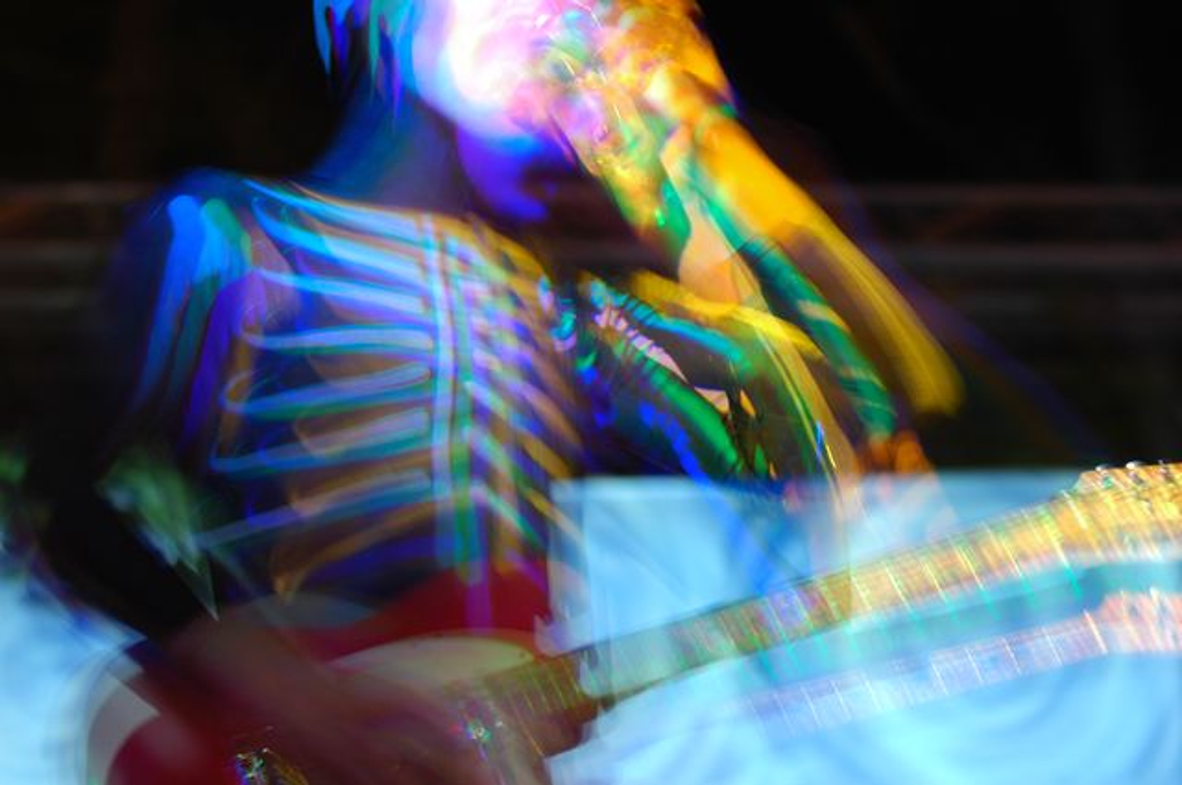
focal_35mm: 135
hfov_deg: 15.2
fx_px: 4427
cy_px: 392
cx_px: 591
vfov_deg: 10.1
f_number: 2.8
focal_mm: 90
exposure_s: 1.6
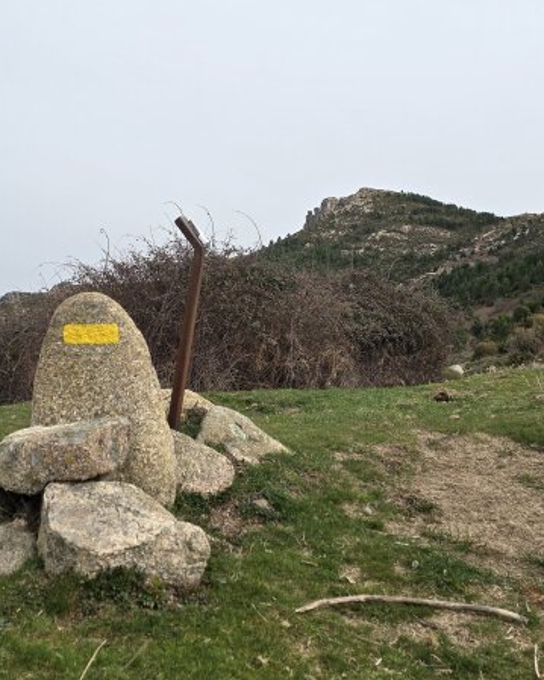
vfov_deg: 45.8
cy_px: 312
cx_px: 208
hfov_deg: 37.1
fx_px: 805
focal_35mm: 40
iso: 12
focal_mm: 6.3
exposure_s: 1/692
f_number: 1.7
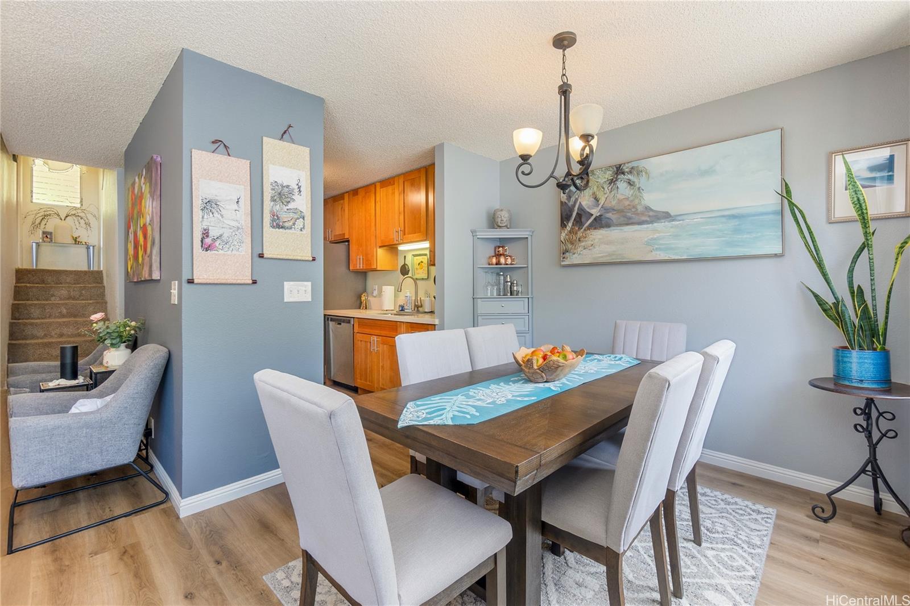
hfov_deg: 100.4
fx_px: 379
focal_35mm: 15
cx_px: 455
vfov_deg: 77.3
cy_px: 303
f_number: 8
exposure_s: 1/10
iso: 320
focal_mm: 10
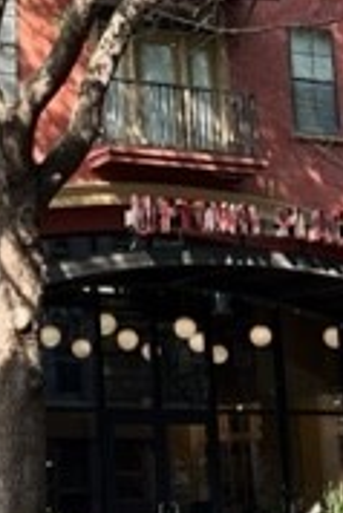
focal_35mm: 97
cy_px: 135
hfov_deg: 13.7
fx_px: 1383
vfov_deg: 20.9
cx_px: -69
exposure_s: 1/827
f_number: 1.5
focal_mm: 5.7
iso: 50
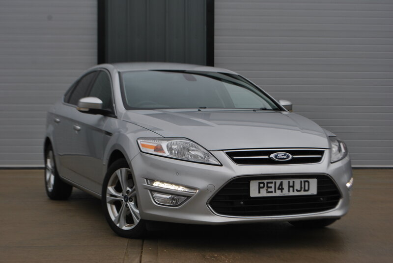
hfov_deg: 30.5
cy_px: 132
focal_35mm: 66
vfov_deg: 20.7
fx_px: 722
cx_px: 196
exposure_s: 1/200
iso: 100
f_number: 7.1
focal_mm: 44
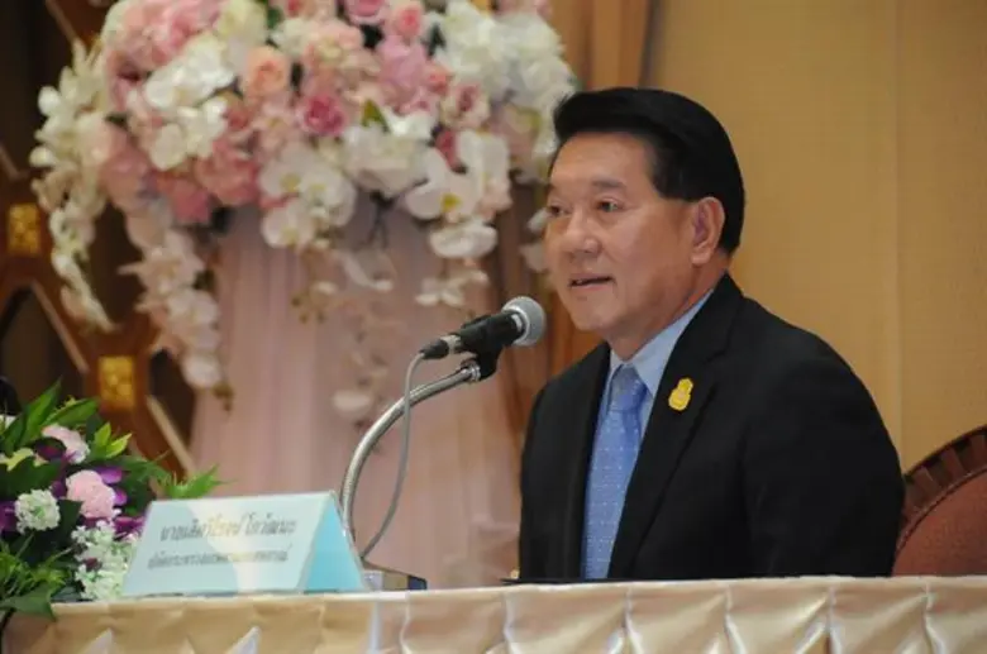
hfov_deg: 7.4
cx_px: 494
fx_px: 7594
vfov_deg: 4.9
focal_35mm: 278
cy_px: 327
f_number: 6
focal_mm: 185
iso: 3200
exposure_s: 1/100
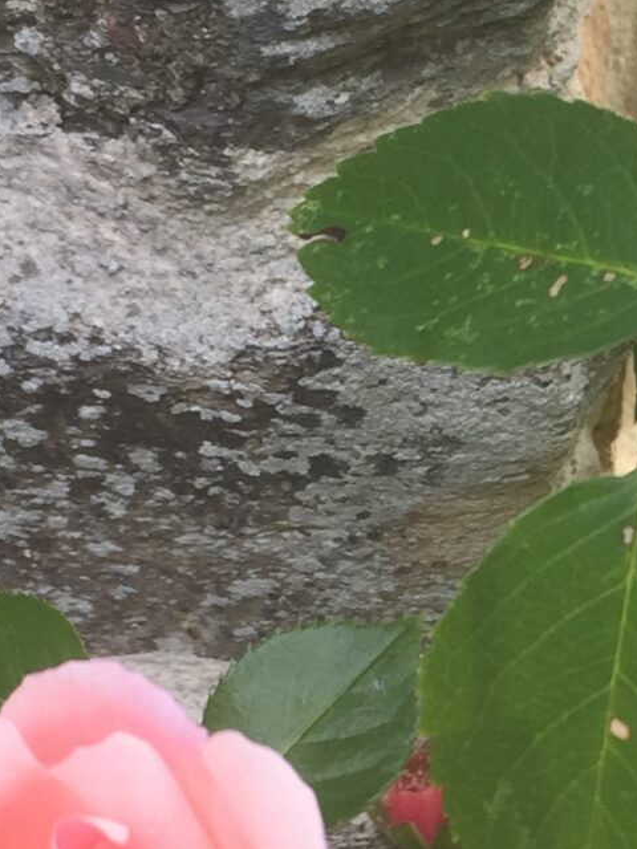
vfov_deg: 16.8
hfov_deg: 12.6
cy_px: 727
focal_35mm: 116
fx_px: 2846
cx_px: 674
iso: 32
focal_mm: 4.15
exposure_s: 1/100
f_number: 2.2
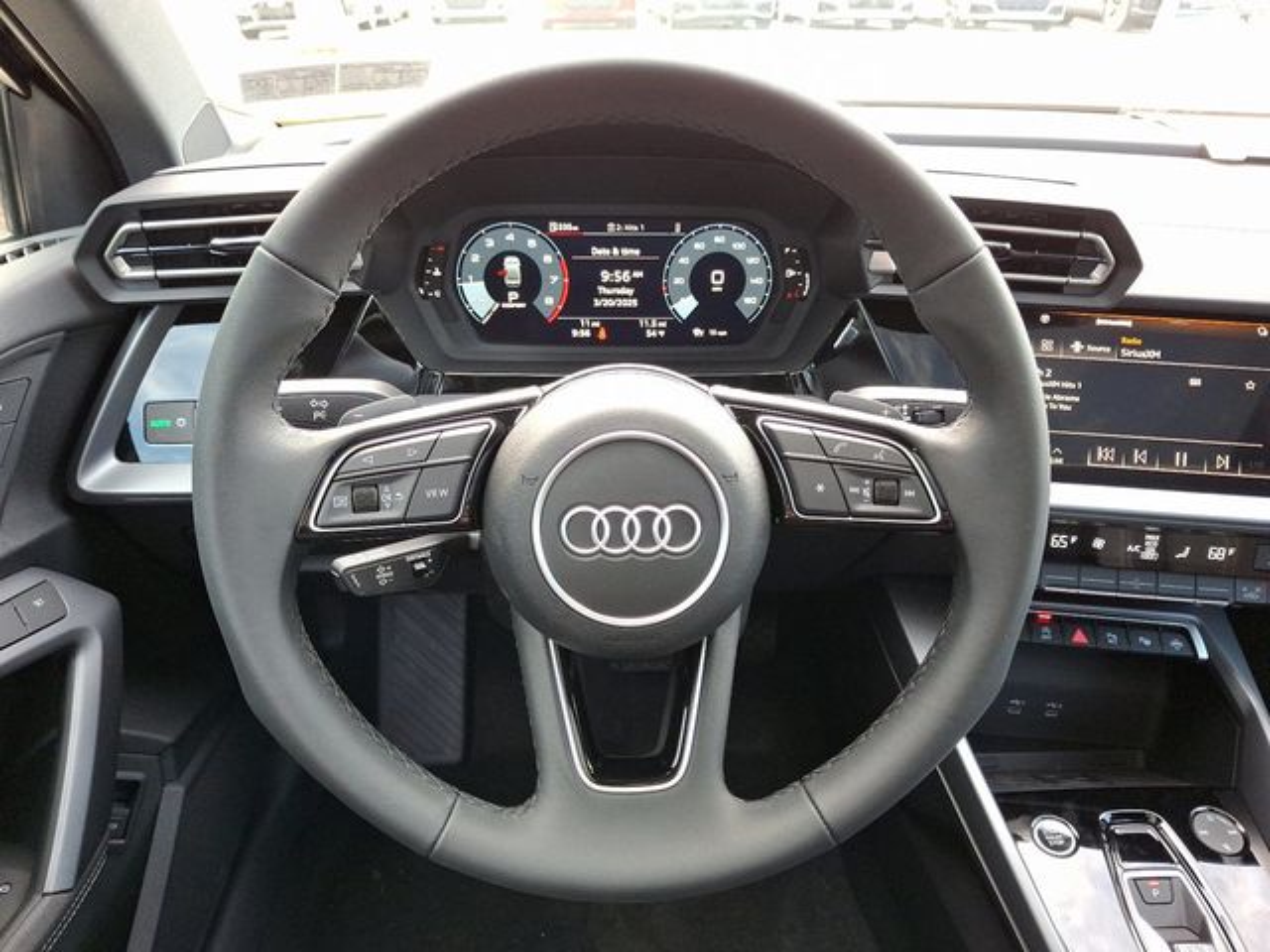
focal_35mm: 25
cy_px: 476
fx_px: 917
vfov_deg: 54.9
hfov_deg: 69.4
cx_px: 635
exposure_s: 1/120
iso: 193
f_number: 1.8
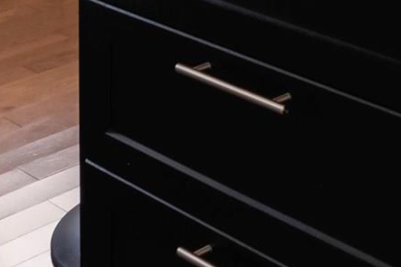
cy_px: -455
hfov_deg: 18.2
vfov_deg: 10.1
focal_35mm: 111
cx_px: 337
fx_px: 1236
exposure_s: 1/25
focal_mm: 16
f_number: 8
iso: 250
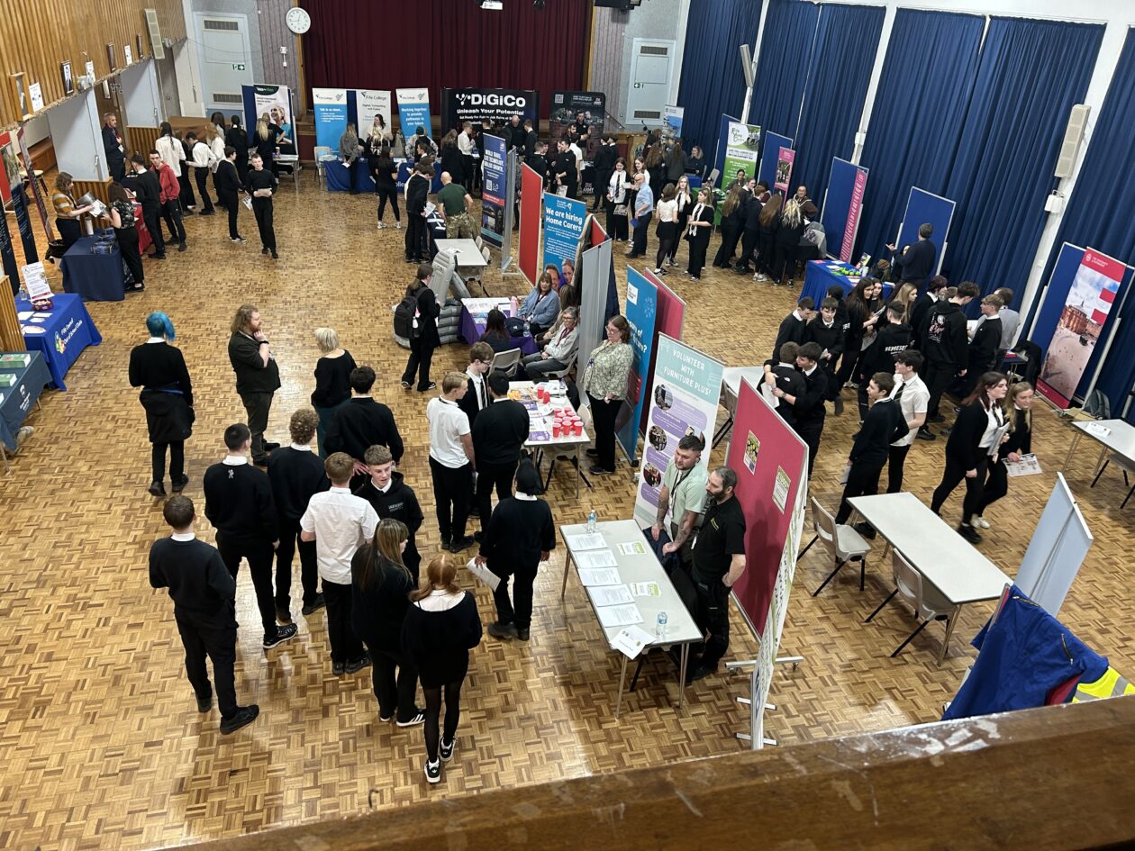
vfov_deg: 53.1
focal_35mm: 26
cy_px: 426
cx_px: 568
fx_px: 852
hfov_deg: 67.3
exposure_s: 1/50
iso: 160
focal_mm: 5.7
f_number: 1.5
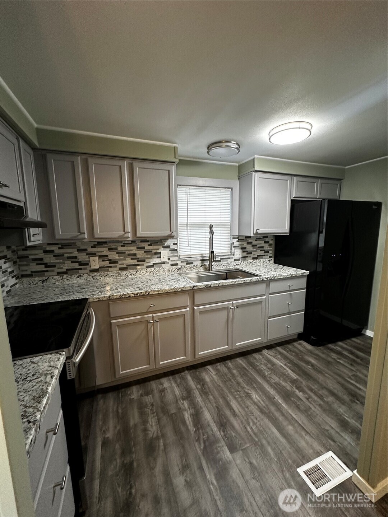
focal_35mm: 14
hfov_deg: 85.7
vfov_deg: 102.1
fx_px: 209
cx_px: 194
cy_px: 258
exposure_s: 1/60
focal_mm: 2.22
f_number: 2.2
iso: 160
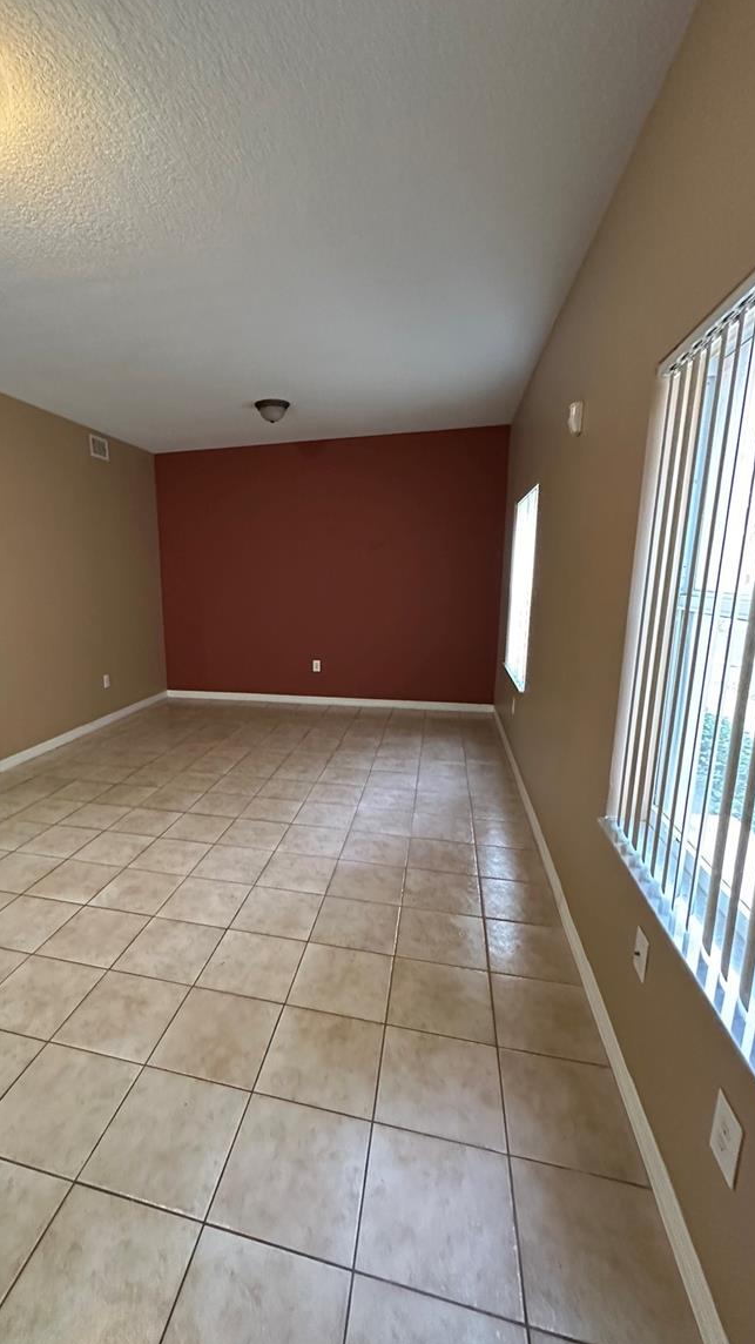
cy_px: 691
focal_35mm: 16
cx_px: 282
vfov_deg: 99.4
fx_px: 570
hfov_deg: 66.0
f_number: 2.2
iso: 800
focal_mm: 2.22
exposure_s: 1/60
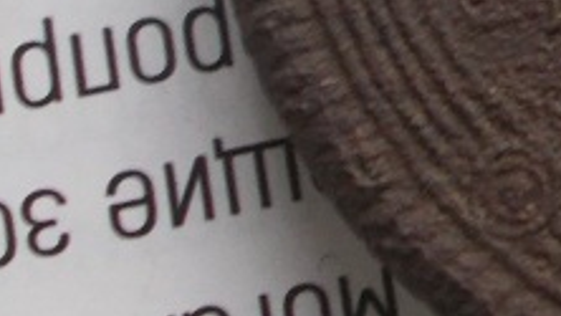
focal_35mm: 147
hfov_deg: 13.8
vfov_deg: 8.0
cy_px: -230
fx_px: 2187
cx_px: 831
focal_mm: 5.3
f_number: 3.4
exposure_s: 1/20
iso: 200
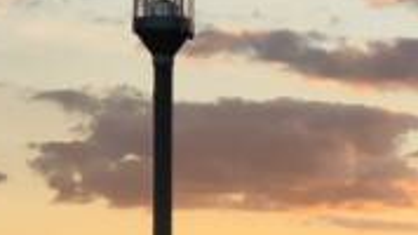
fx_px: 1219
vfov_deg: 10.8
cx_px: 519
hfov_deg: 18.3
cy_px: 274
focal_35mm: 110
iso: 100
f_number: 2.4
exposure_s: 1/202
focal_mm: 6.25
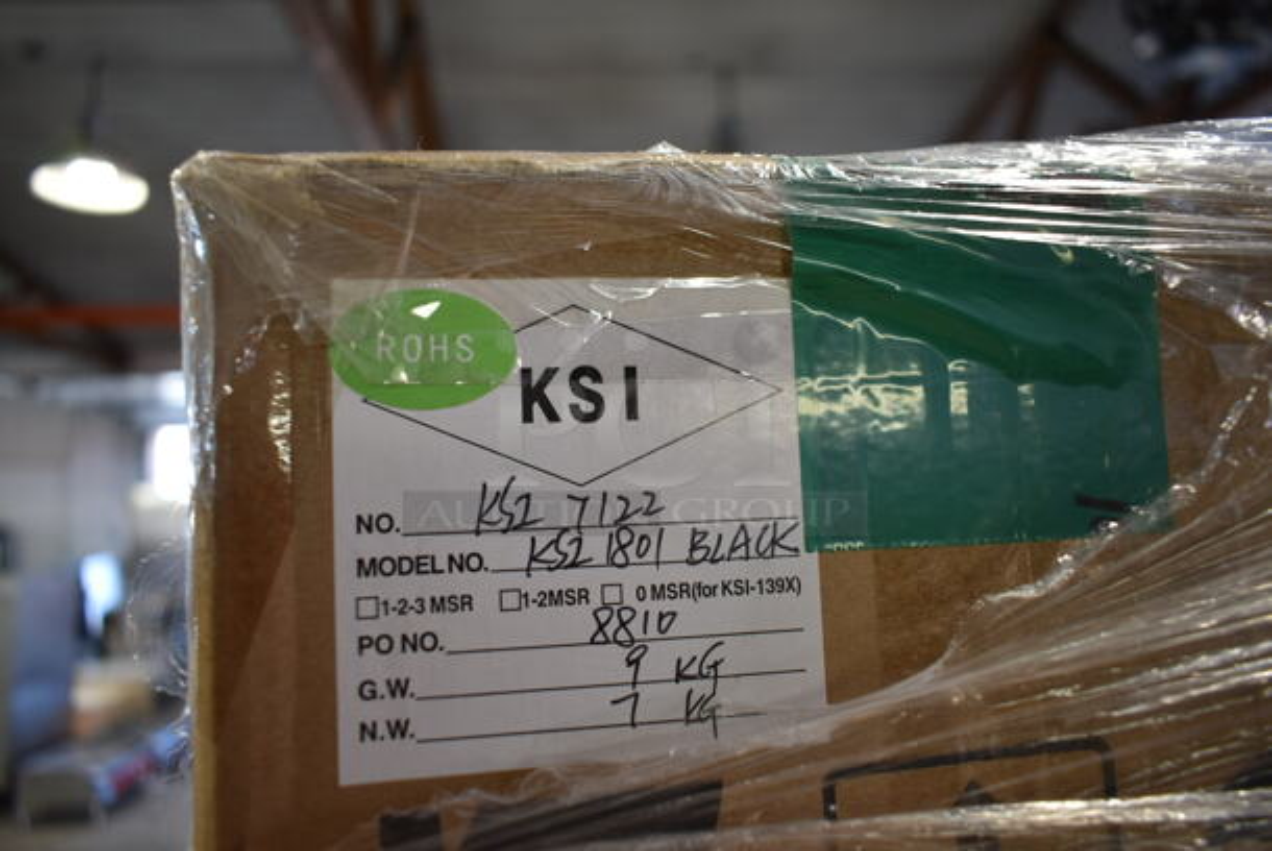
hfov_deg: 67.3
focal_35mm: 27
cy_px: 426
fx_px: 955
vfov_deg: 48.0
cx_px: 636
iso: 250
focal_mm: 18
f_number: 3.5
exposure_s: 1/30
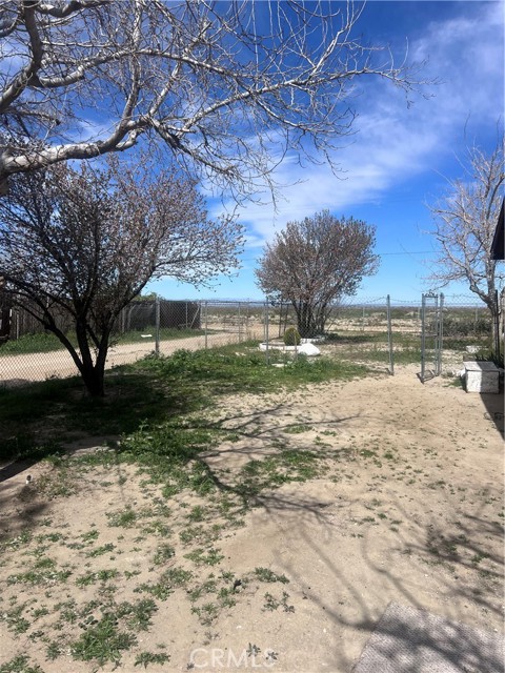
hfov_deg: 53.1
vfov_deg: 67.3
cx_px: 252
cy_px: 336
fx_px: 506
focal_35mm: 26
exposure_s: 1/6579
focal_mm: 5.7
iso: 50
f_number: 1.5
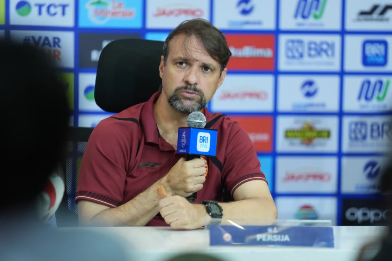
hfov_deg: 6.9
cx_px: 196
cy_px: 130
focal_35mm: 300
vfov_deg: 4.6
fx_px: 3266
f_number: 2.8
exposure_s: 1/320
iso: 1000
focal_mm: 300
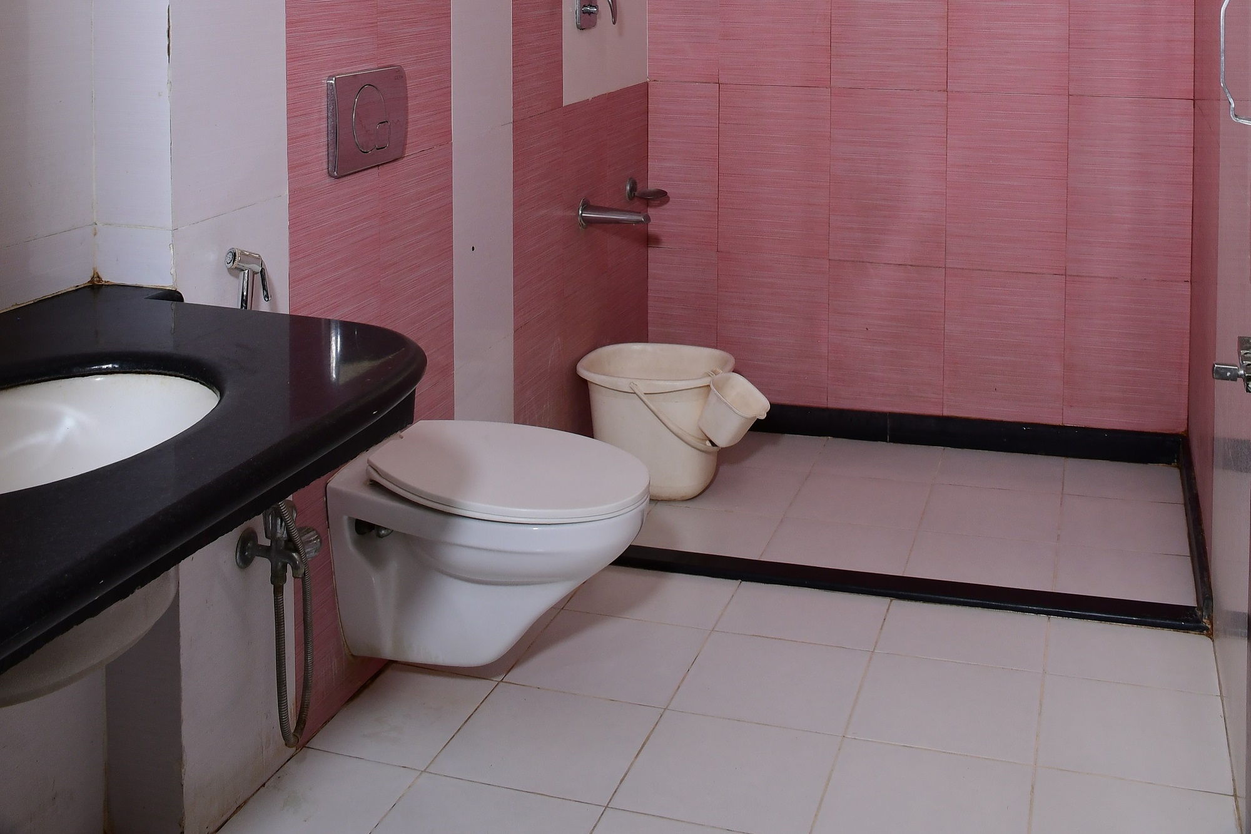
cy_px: 417
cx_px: 626
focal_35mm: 27
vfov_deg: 47.9
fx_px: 938
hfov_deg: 67.4
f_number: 9
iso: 500
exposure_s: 1/125
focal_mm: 18
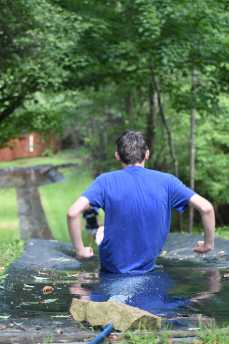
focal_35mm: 108
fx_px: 1030
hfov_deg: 12.7
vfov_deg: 18.9
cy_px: 172
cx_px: 114
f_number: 4.8
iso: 800
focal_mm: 72
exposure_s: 1/250
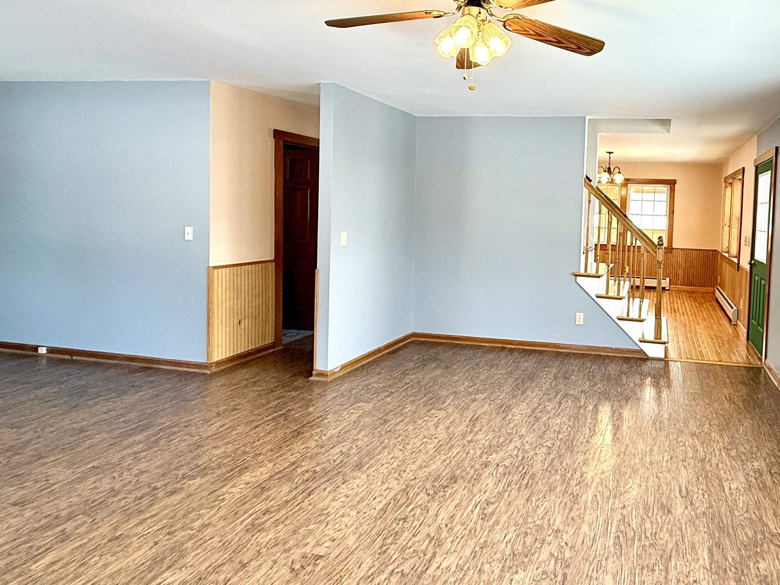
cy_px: 232
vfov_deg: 58.4
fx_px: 518
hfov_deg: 69.5
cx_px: 576
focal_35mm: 23
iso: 80
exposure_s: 1/120
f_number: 2.2
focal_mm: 2.22
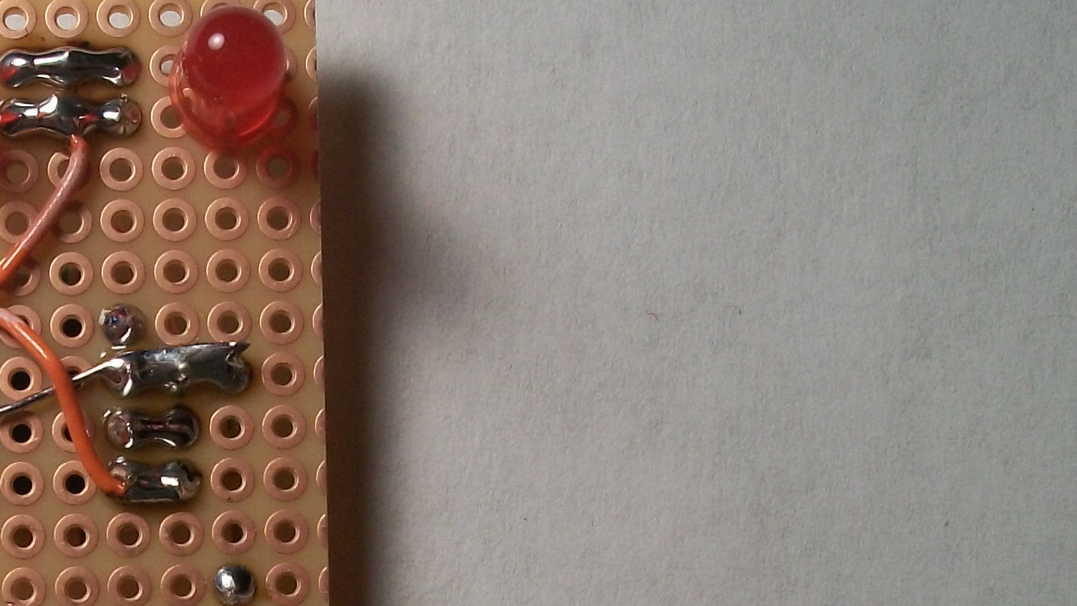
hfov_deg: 24.1
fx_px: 2427
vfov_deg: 14.0
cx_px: 51
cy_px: 581
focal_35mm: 85
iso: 80
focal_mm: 5.7
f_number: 2.9
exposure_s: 1/160
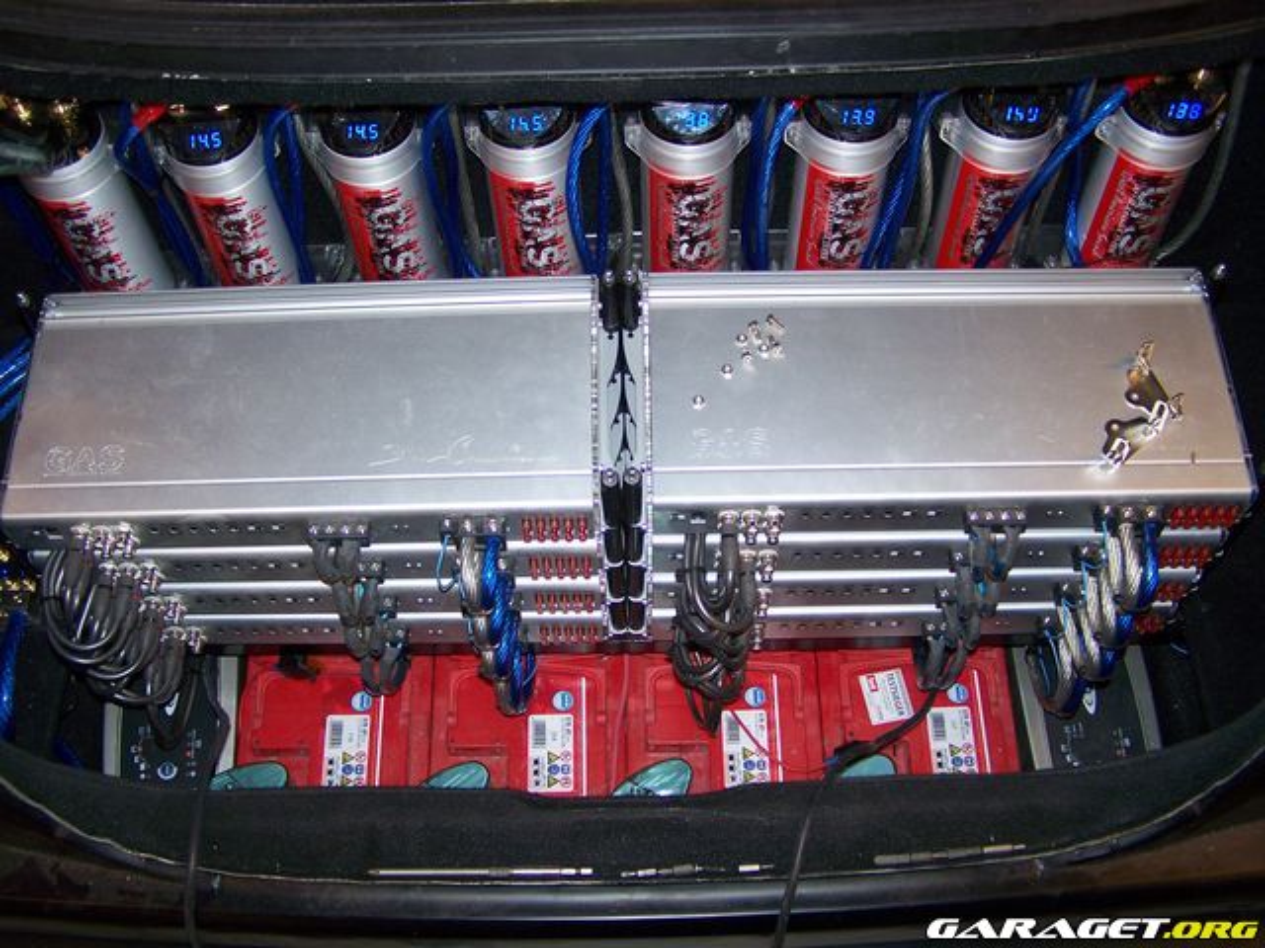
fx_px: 1389
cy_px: 474
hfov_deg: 49.0
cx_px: 632
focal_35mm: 38
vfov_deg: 37.7
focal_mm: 6.3
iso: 80
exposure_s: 1/60
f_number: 2.8
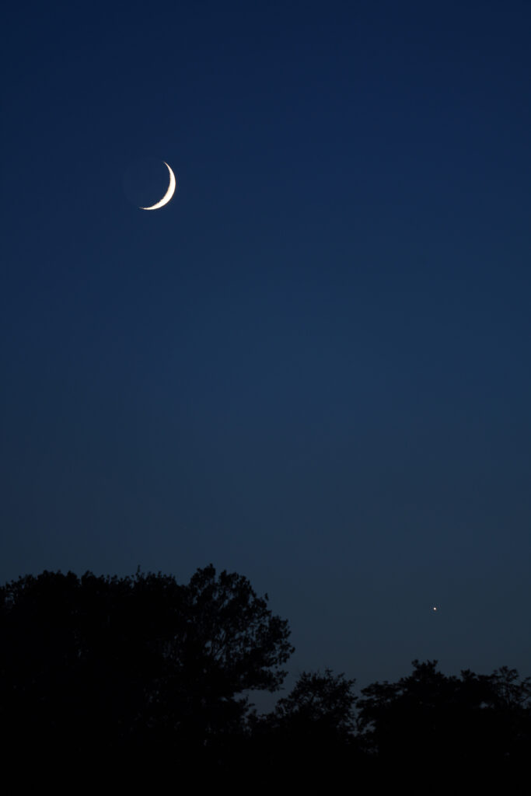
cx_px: 266
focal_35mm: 256
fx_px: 5662
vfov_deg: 8.0
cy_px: 398
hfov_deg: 5.4
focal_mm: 256
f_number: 5.6
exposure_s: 1/2
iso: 200
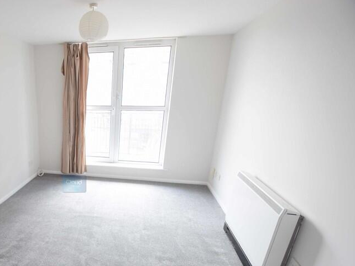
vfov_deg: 57.2
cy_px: 183
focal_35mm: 23
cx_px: 74
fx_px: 236
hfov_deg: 67.4
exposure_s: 1/80
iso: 400
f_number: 4
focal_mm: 10
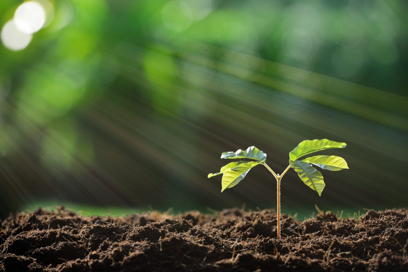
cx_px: 204
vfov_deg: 6.9
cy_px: 136
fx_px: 2267
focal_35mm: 200
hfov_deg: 10.3
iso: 100
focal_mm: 200
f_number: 5.6
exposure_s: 1/80
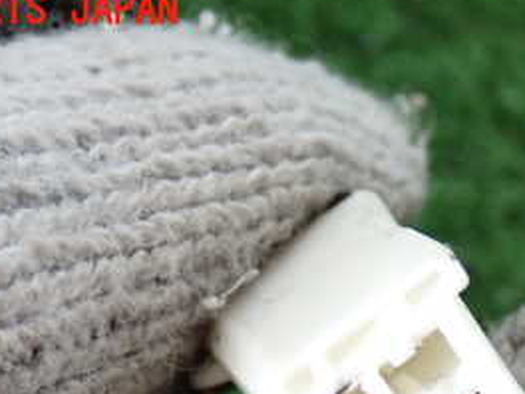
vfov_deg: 11.1
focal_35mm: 132
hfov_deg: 14.9
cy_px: 434
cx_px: 414
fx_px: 2002
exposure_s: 1/60
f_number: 3.5
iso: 800
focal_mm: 10.35
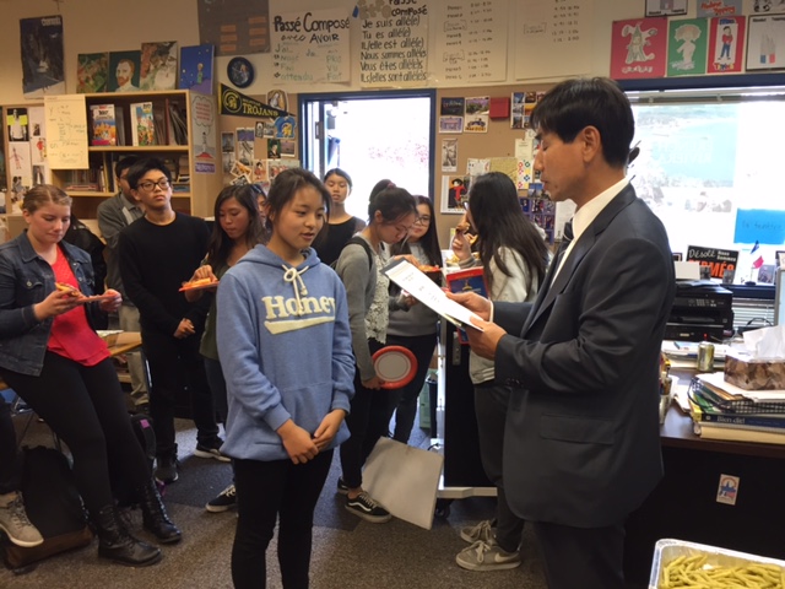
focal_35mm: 29
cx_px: 392
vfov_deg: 48.2
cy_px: 294
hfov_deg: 61.7
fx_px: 658
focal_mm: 4.15
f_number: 2.2
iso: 80
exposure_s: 1/30
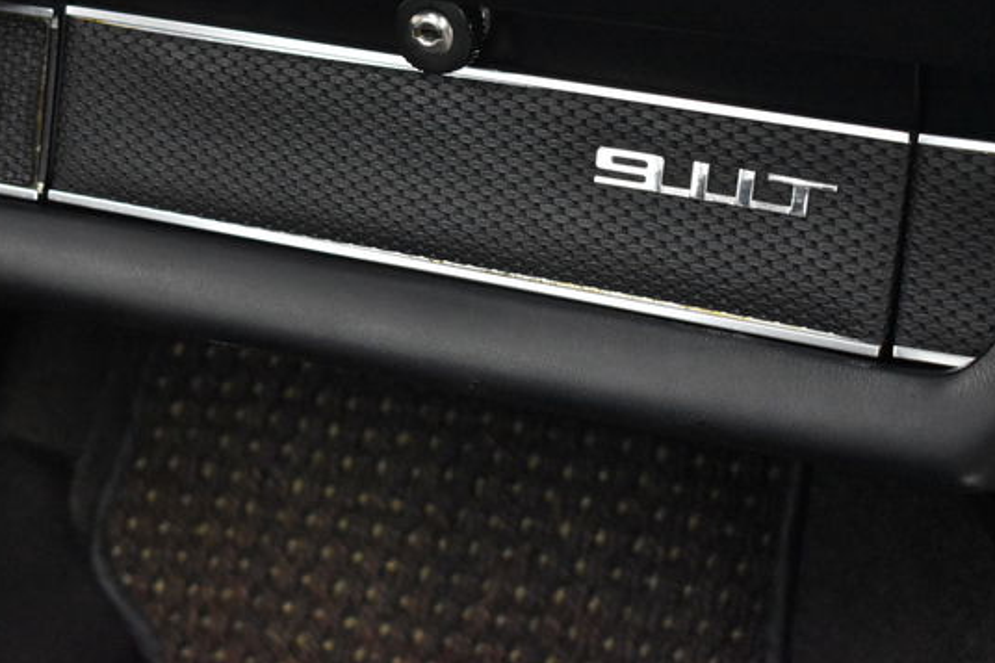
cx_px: 334
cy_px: 189
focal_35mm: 86
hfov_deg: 23.5
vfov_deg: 15.8
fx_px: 2376
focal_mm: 40
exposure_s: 1/125
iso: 5600
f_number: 5
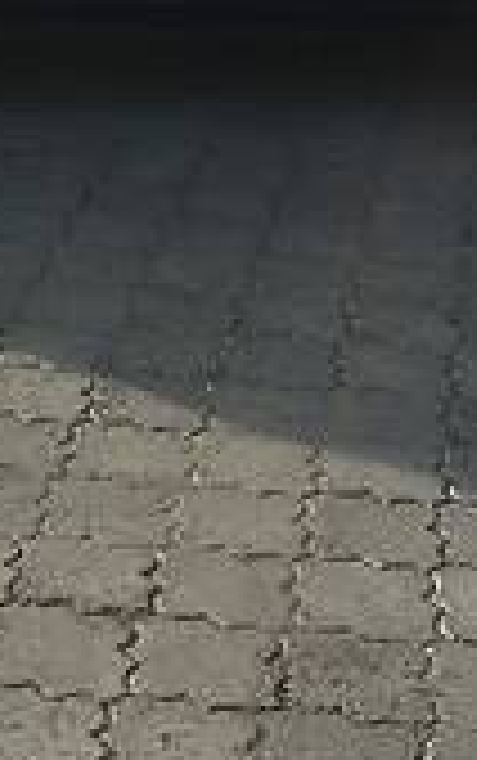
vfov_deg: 17.7
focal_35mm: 109
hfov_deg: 12.0
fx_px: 2261
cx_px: 189
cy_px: -274
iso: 25
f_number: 2.2
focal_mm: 4.2
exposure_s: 1/962
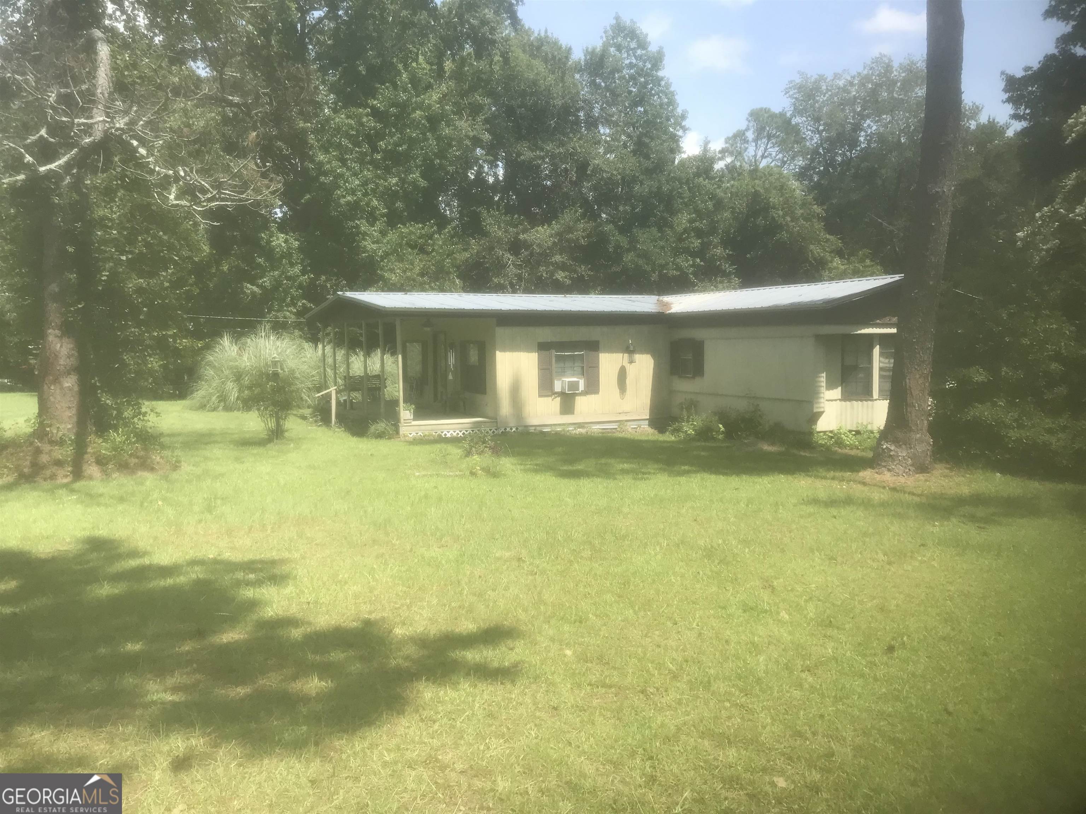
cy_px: 407
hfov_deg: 63.4
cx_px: 543
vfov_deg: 49.7
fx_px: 878
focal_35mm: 28
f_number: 1.8
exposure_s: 1/921
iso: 20
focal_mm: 3.99
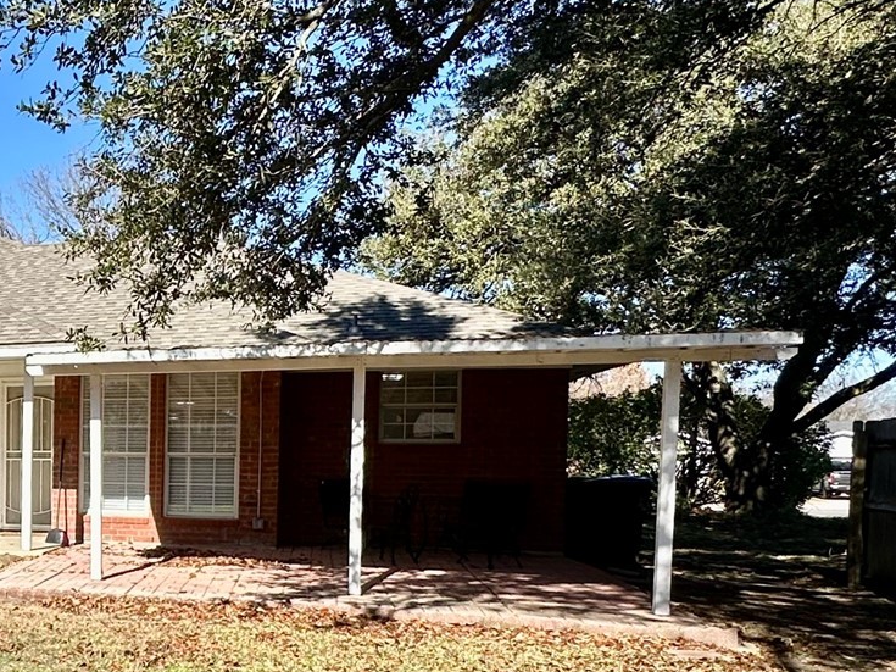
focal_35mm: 39
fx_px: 1009
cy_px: 485
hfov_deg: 37.9
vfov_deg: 36.1
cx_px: -137
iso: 40
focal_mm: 2.22
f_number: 2.2
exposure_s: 1/1453
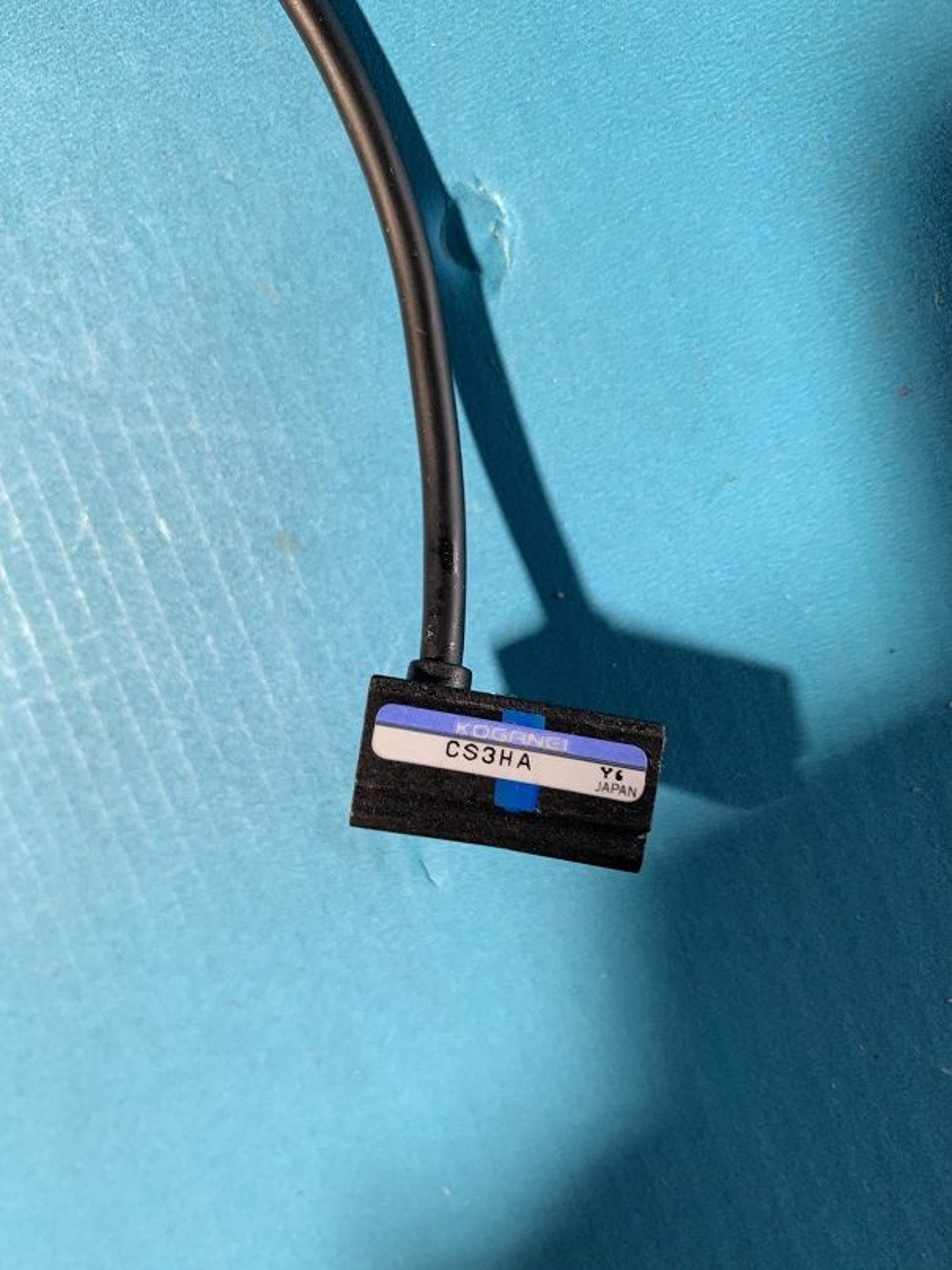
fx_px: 954
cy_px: 635
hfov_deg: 53.1
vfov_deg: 67.3
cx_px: 476
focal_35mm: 26
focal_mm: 4.25
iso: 100
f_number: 1.8
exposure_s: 1/113
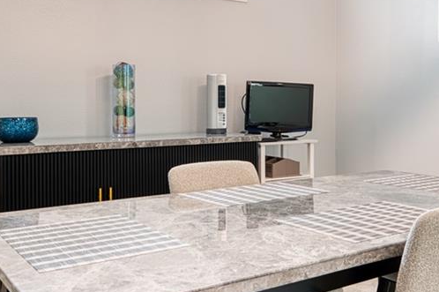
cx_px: 307
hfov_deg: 42.8
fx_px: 548
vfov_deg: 29.6
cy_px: 103
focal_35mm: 45
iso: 200
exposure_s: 1/13
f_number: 8
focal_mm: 14
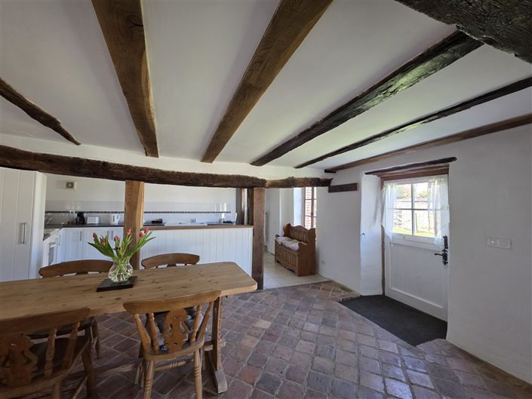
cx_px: 266
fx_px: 200
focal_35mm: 13
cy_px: 200
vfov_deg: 89.9
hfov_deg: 106.2
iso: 200
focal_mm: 2.2
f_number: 1.9
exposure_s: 1/50
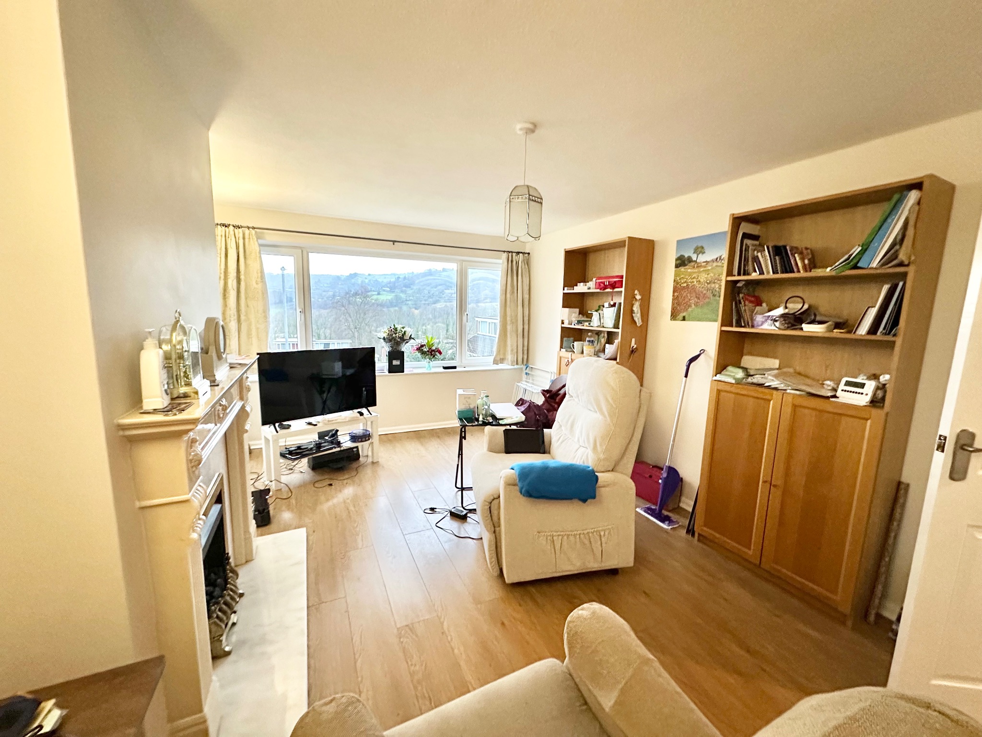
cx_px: 491
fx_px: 397
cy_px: 368
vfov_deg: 85.7
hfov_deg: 102.1
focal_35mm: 14
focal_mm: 2.22
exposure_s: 1/50
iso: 500
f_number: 2.2
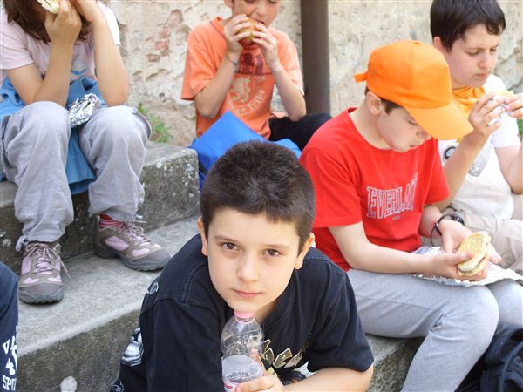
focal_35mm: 75
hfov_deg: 26.0
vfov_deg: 19.6
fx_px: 1133
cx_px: 262
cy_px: 196
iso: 50
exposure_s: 1/148
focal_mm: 15.45
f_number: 3.3
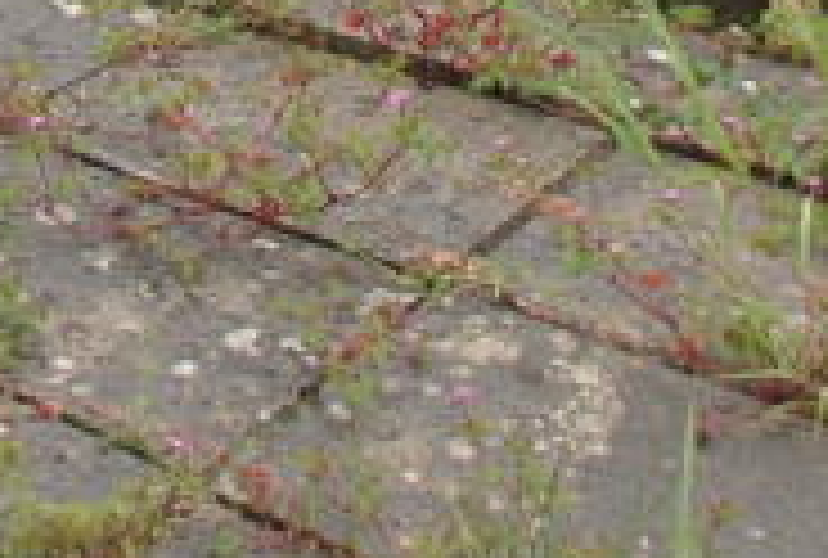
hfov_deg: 21.1
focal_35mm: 92
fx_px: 2118
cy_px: -857
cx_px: -72
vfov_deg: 11.7
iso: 100
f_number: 7.1
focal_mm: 11
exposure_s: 1/200
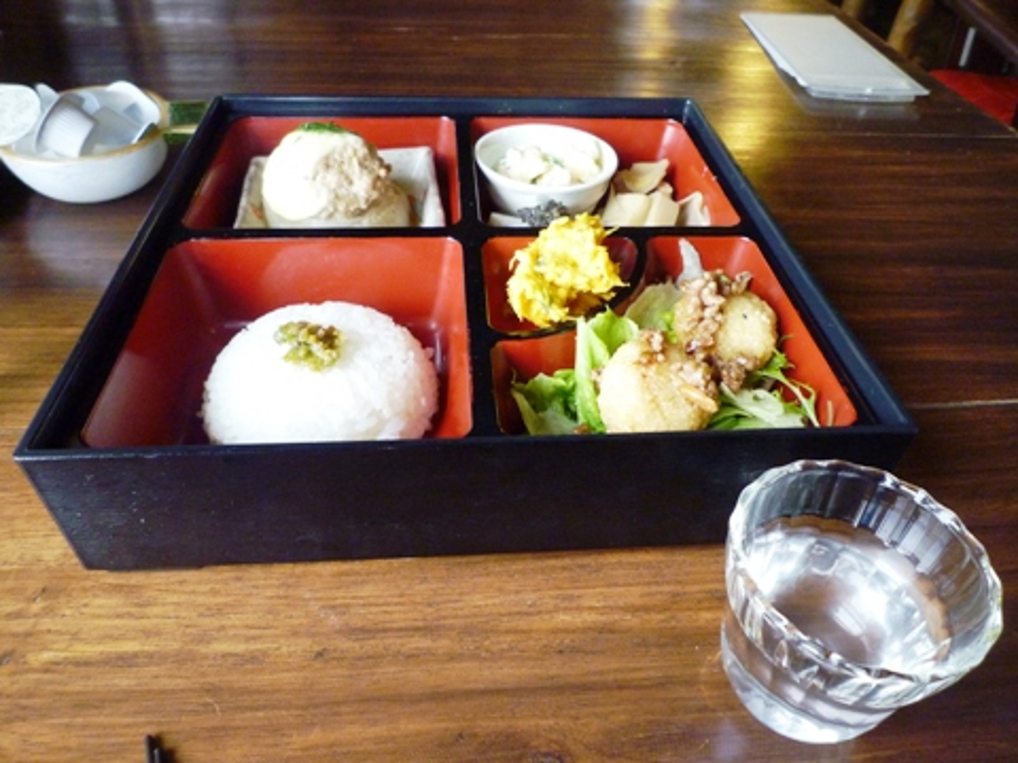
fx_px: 735
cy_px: 382
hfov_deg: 69.4
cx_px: 509
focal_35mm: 25
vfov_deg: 54.9
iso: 400
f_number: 2.8
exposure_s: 1/30
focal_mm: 4.4
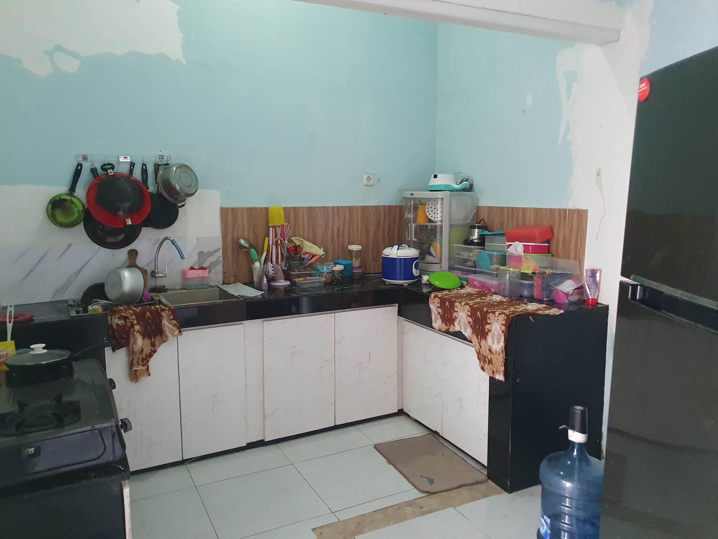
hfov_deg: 67.3
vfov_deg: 53.1
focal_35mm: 26
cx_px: 359
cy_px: 270
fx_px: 539
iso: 640
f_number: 1.5
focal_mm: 4.32
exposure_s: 1/50
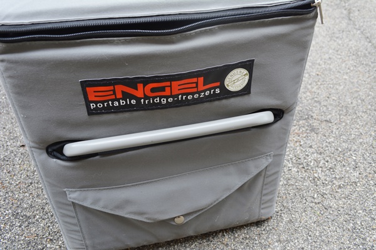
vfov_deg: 40.0
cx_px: 188
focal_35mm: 33
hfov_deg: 57.2
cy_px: 125
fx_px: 345
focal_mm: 22
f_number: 5.6
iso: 360
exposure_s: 1/125
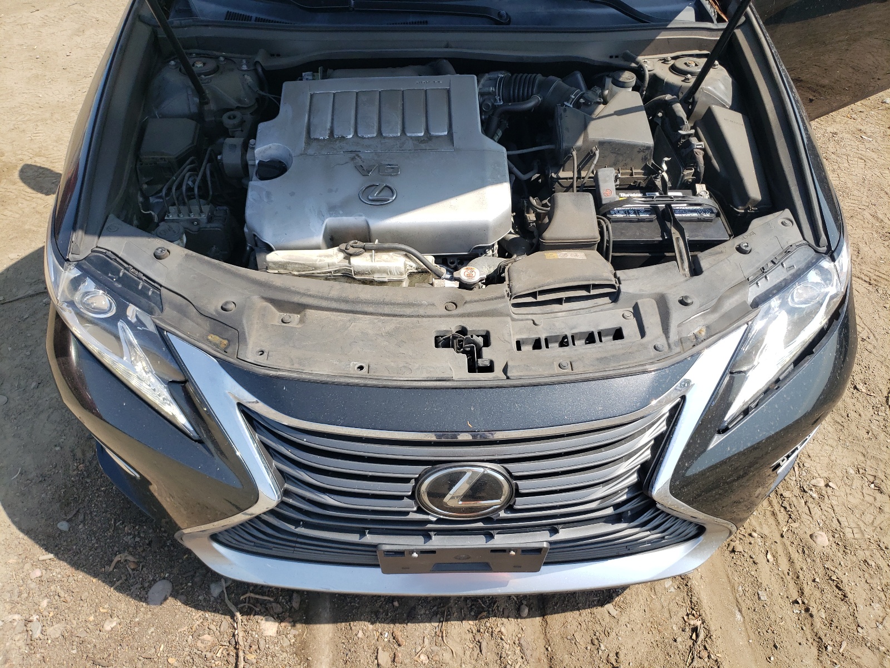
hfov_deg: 67.3
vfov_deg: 53.1
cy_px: 334
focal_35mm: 26
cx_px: 445
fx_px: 668
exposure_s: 1/1429
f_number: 1.5
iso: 50
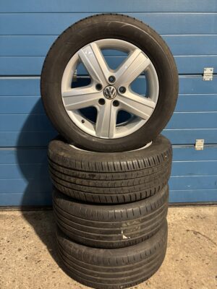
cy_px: 144
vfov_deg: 67.3
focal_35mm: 26
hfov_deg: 53.1
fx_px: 217
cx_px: 108
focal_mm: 5.96
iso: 500
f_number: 1.6
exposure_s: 1/33
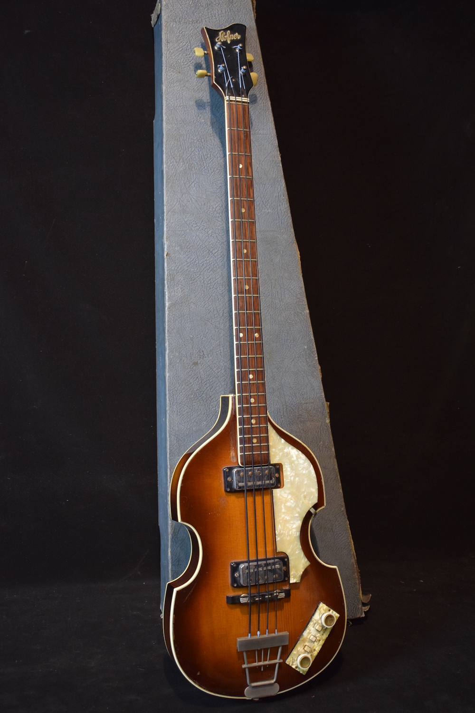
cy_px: 356
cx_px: 238
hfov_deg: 35.5
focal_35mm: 38
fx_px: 742
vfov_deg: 51.3
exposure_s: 1/30
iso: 2000
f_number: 4
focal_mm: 25
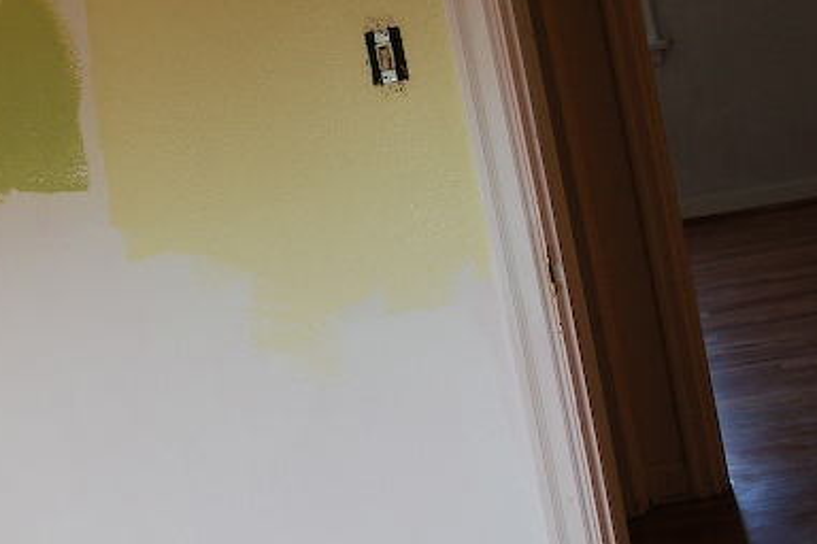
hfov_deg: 28.6
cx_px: 257
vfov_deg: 19.4
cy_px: 165
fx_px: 1588
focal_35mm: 70
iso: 400
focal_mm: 28
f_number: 5
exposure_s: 1/100
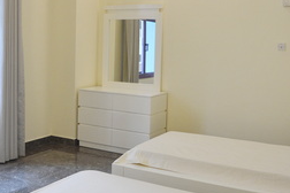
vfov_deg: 27.3
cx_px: 94
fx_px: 395
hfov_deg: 39.8
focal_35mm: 49
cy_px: 61
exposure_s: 1/80
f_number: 4.5
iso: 400
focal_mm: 18
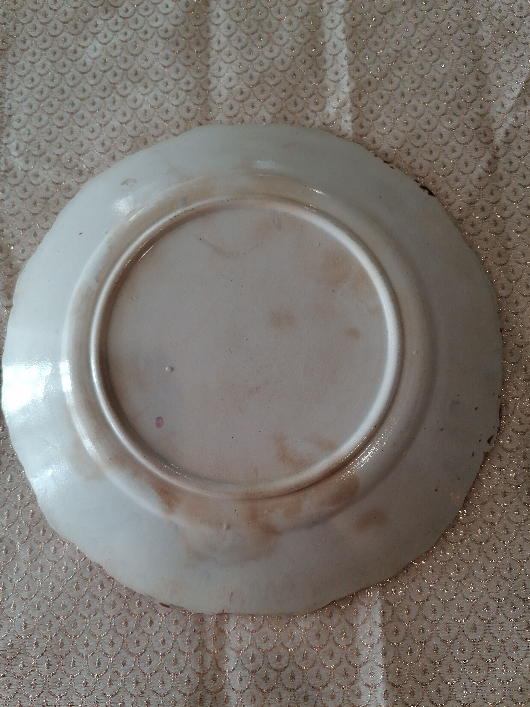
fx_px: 551
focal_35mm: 27
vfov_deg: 65.3
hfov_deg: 51.4
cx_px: 265
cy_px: 354
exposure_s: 1/50
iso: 80
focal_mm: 4.75
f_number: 1.8
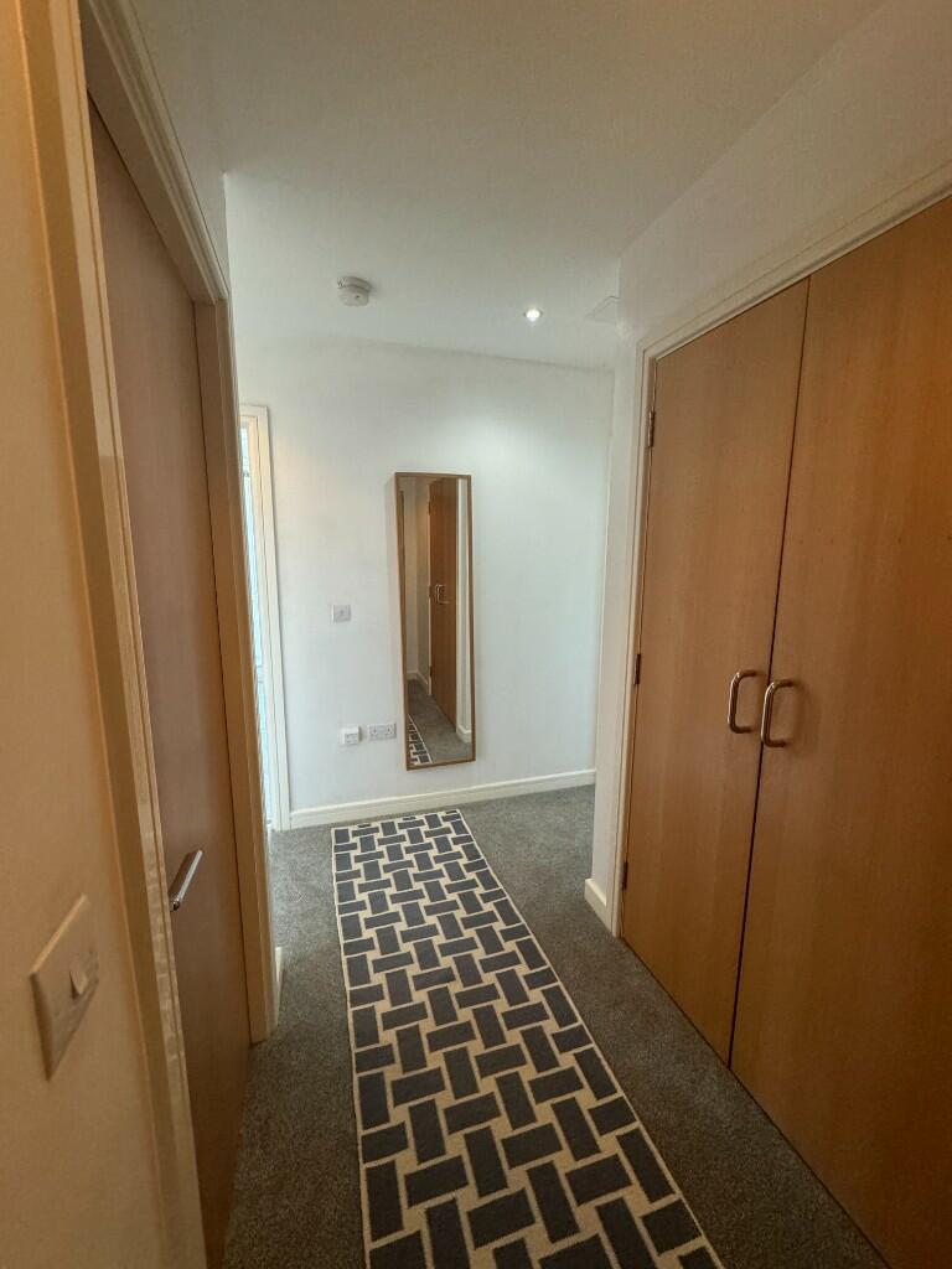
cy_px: 634
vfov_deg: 102.1
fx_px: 513
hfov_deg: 85.7
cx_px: 476
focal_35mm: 14
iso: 400
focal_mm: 2.22
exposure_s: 1/60
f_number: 2.2
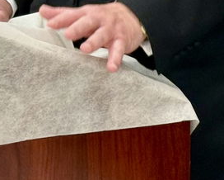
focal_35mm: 241
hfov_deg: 8.0
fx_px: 1599
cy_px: -169
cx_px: 43
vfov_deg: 6.3
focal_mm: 6.76
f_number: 1.78
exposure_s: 1/100
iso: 125
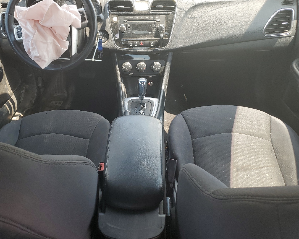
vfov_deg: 47.1
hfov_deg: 57.0
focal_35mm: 31
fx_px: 274
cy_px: 109
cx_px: 129
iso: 50
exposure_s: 1/238
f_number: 1.5
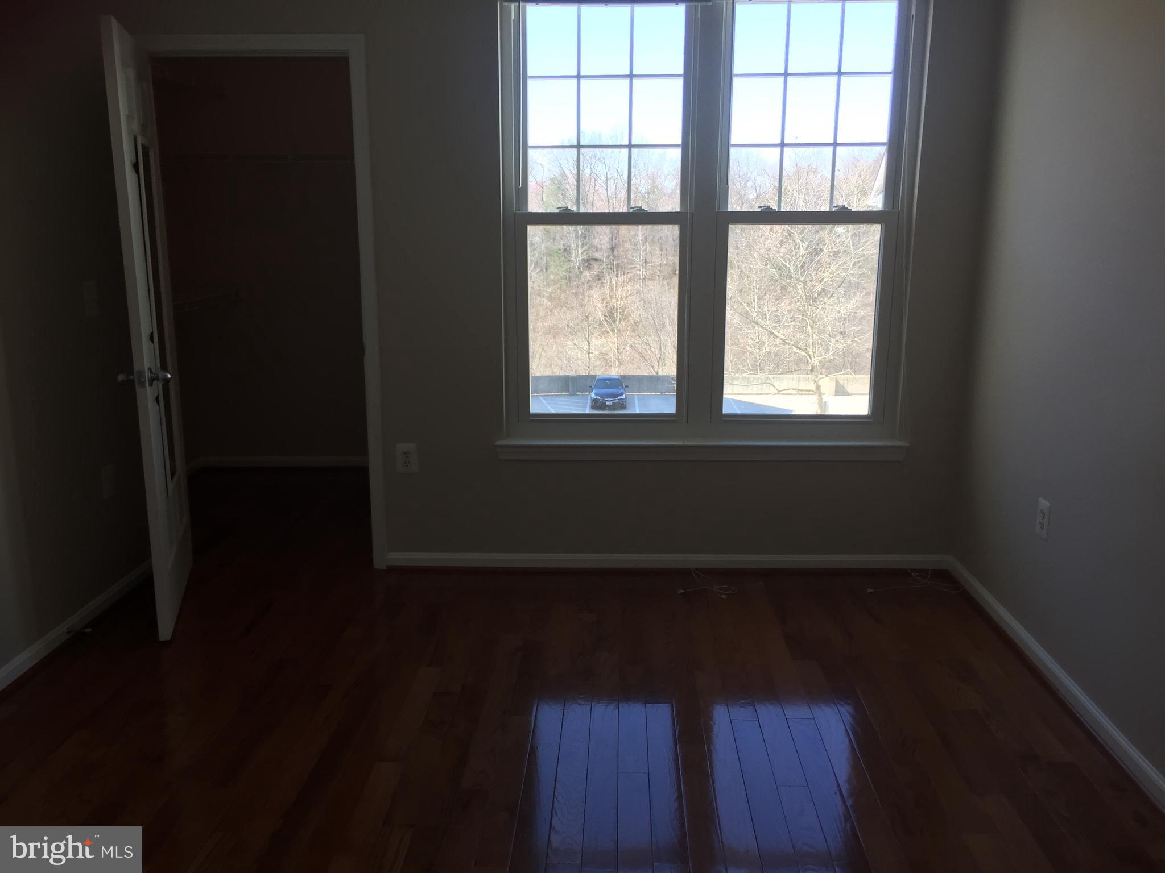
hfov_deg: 61.7
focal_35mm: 29
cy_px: 436
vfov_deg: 48.2
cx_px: 582
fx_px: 976
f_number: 2.2
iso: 40
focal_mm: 4.15
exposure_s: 1/120
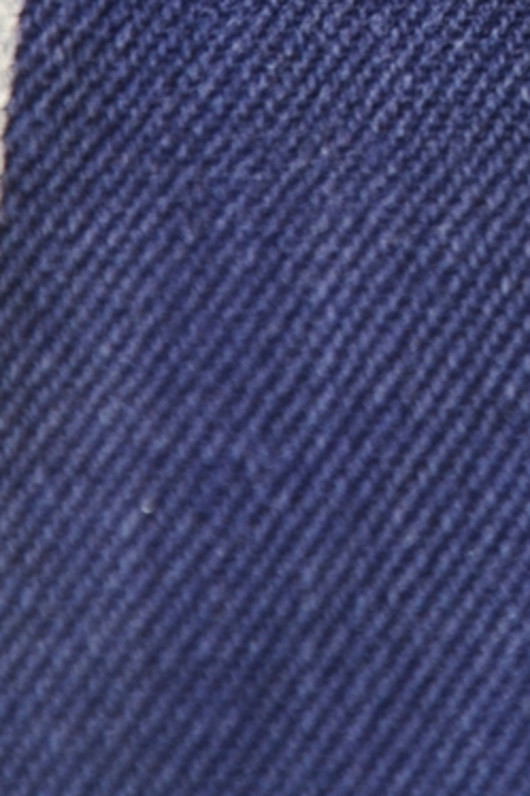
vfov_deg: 4.1
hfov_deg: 2.7
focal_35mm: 506
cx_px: 692
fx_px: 11175
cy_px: -311
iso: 100
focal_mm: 105
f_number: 9
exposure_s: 1/125
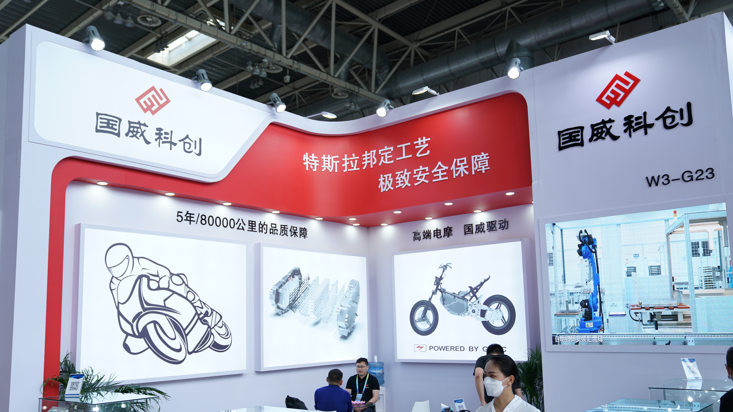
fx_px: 622
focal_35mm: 32
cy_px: 248
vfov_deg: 36.5
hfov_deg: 61.0
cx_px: 368
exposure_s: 1/80
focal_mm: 30
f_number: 2.8
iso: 100
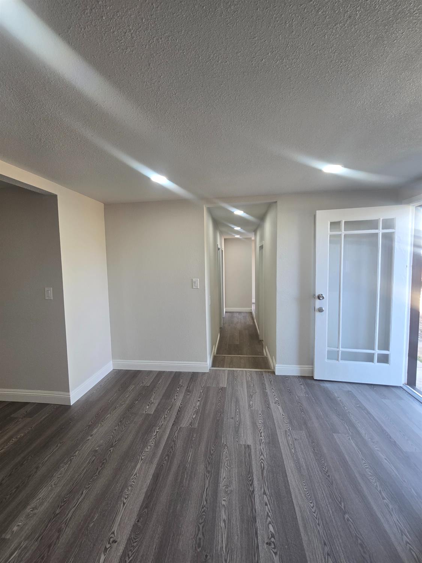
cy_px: 282
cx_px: 211
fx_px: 211
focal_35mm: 13
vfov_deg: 106.2
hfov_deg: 89.9
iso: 50
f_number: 2.2
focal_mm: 2.2
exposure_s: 1/60
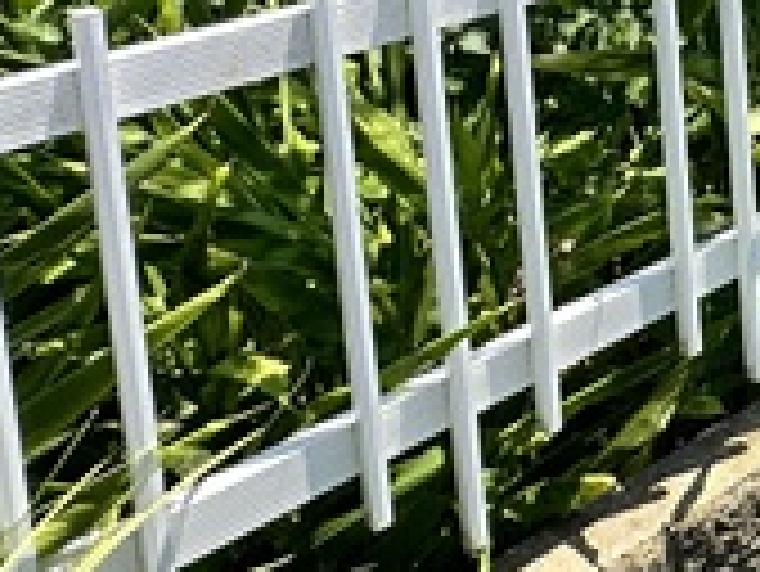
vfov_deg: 21.1
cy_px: -300
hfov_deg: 21.4
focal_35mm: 58
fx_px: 1274
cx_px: 1376
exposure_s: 1/527
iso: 40
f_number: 2.2
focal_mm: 2.22
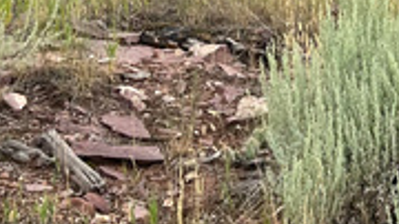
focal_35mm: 121
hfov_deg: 16.5
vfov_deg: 9.8
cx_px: 552
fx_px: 1279
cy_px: -49
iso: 50
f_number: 1.5
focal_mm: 5.7
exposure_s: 1/1869
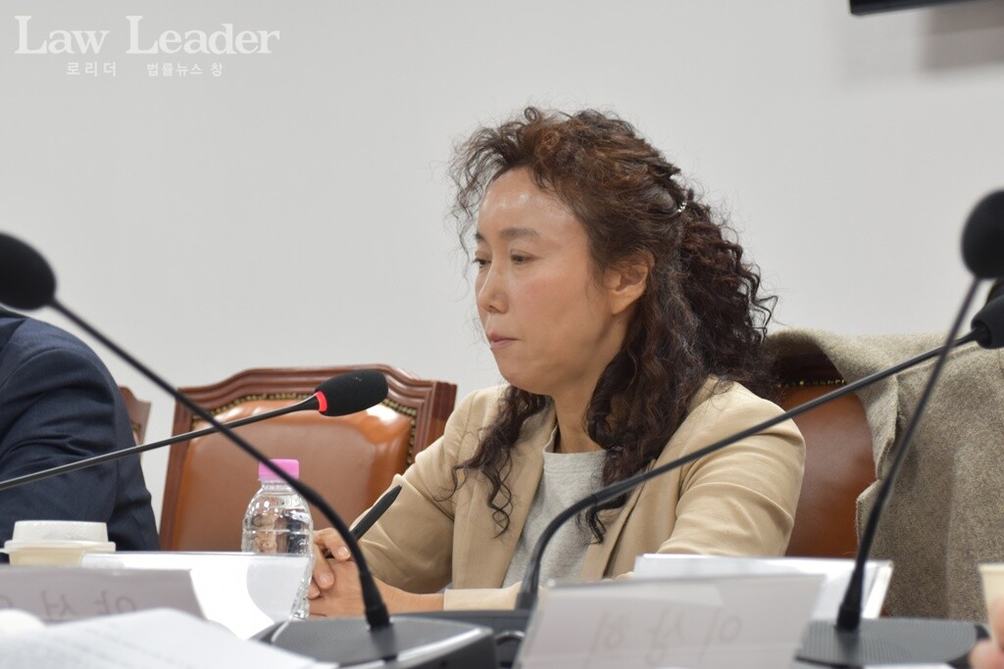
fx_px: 2845
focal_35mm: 102
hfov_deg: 20.0
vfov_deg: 13.4
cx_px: 502
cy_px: 334
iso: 500
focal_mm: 68
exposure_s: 1/25
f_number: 5
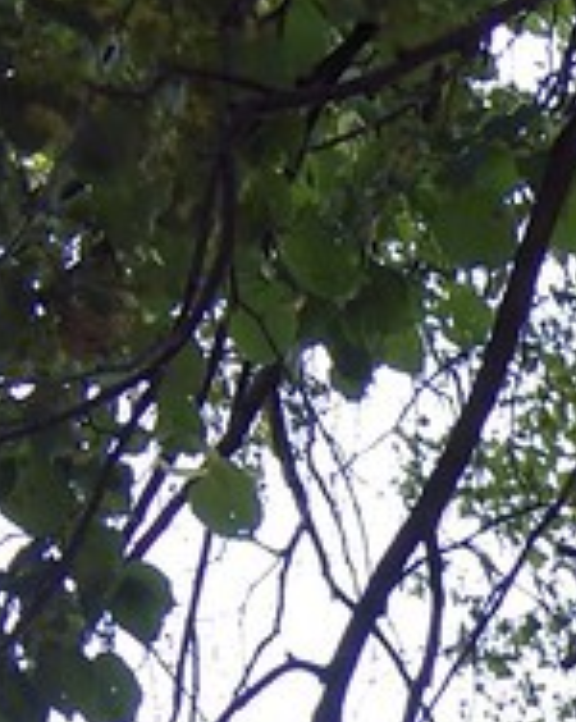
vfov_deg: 6.3
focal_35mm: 248
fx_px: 5293
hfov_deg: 5.6
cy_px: 2911
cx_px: 2029
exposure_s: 1/60
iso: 200
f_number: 8
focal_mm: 31
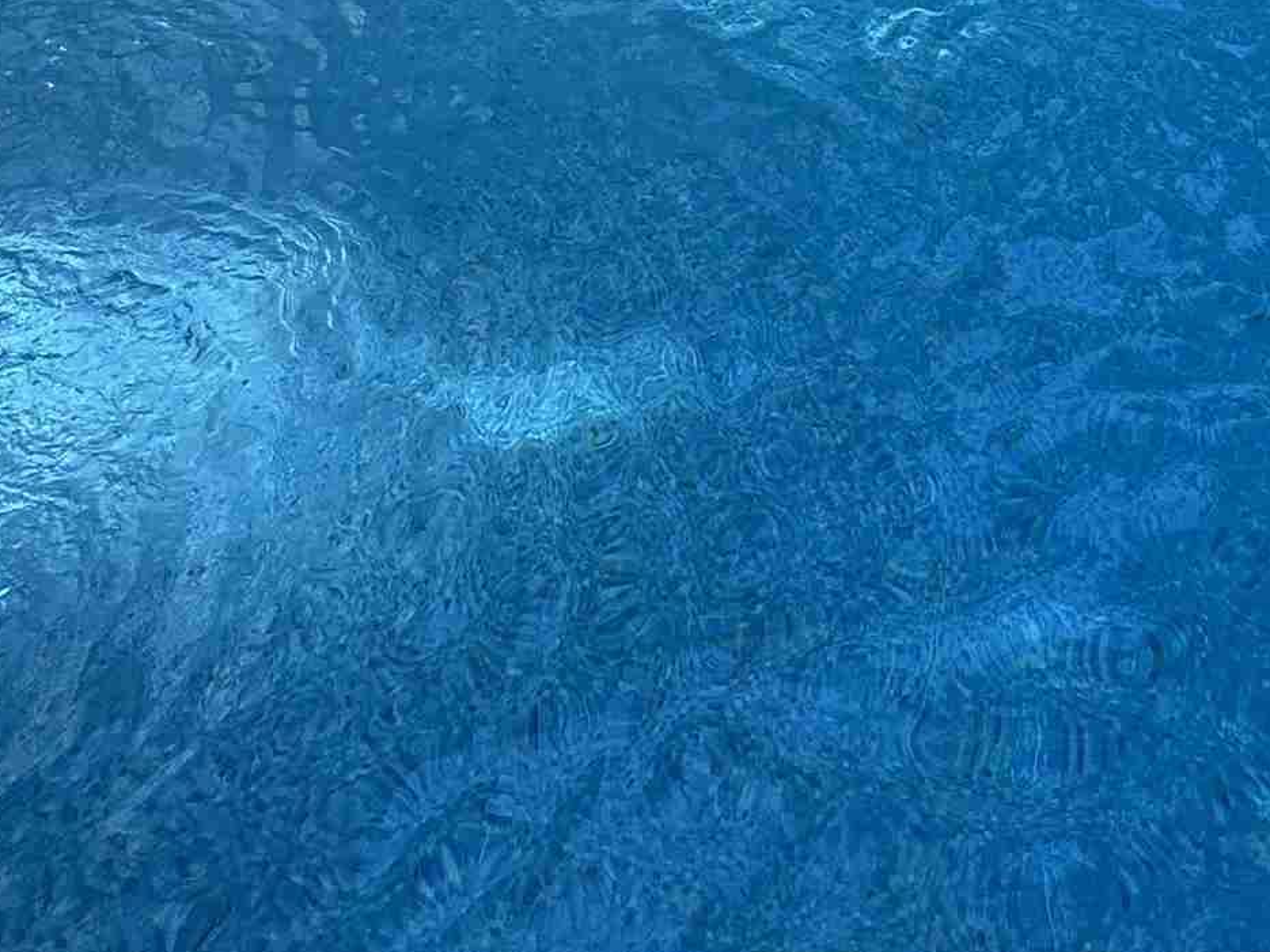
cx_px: 1055
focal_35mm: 46
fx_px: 1687
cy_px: -505
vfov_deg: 24.1
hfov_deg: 39.3
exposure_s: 1/218
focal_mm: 2.22
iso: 40
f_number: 2.2
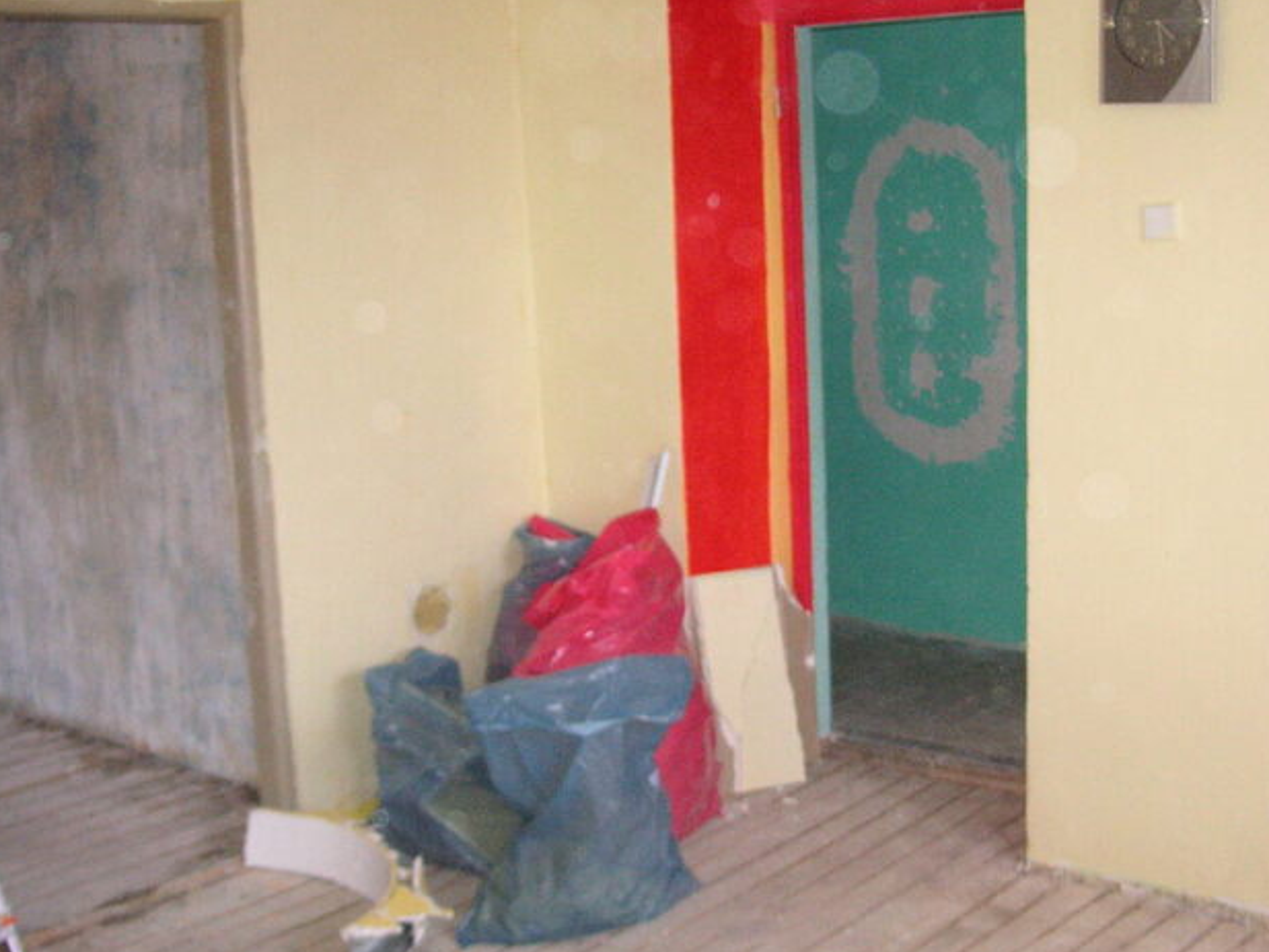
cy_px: 461
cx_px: 685
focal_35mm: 48
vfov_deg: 30.3
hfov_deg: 39.6
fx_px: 1760
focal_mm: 6.1
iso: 160
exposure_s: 1/45
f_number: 2.8
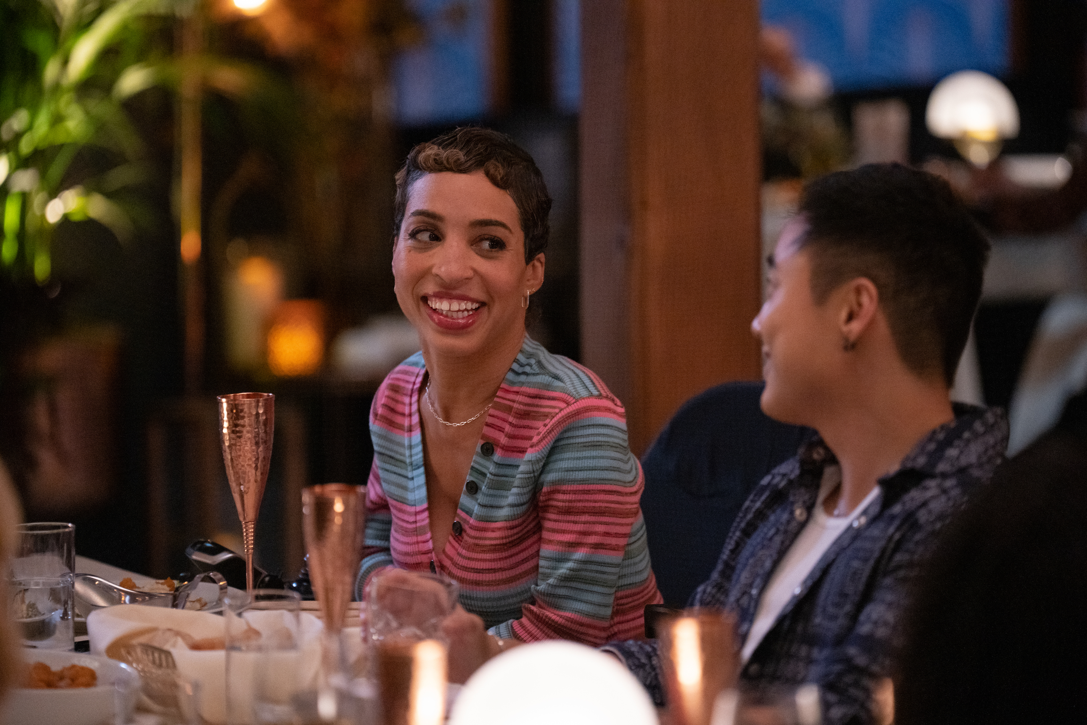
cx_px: 544
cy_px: 362
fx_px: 5586
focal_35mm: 185
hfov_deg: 11.1
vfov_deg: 7.4
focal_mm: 185
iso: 10000
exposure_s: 1/80
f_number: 2.8
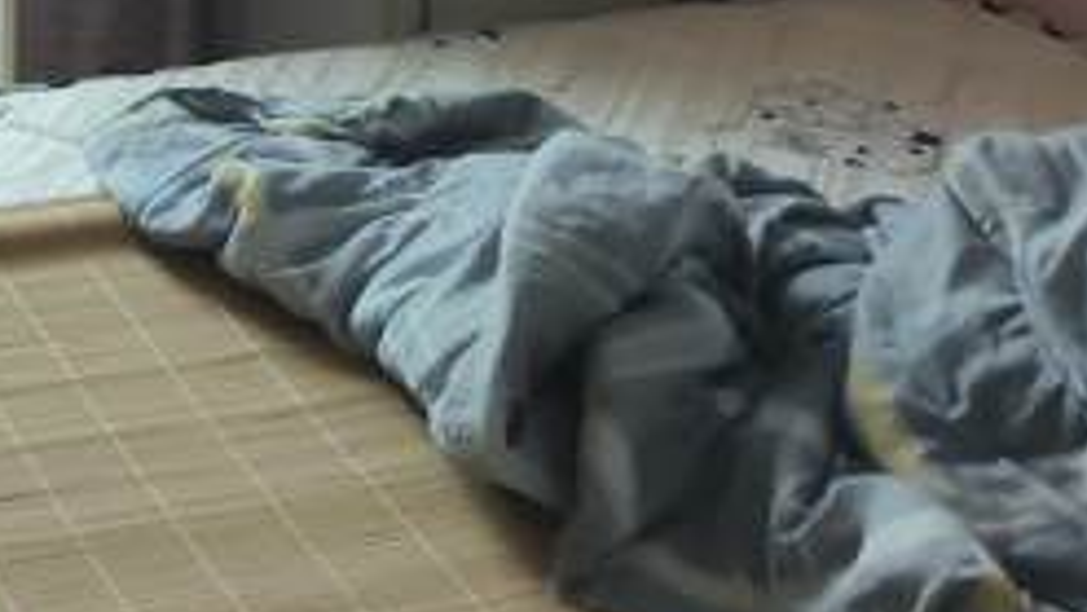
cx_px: -163
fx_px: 2335
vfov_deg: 13.9
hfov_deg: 24.2
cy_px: -339
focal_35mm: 81
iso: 178
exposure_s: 1/50
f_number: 1.75
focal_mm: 5.5
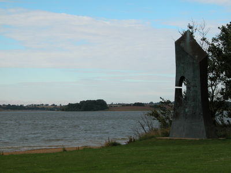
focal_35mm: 100
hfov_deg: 19.6
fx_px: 667
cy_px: 86
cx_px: 116
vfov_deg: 14.8
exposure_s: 1/366
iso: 100
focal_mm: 25.4
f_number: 5.1
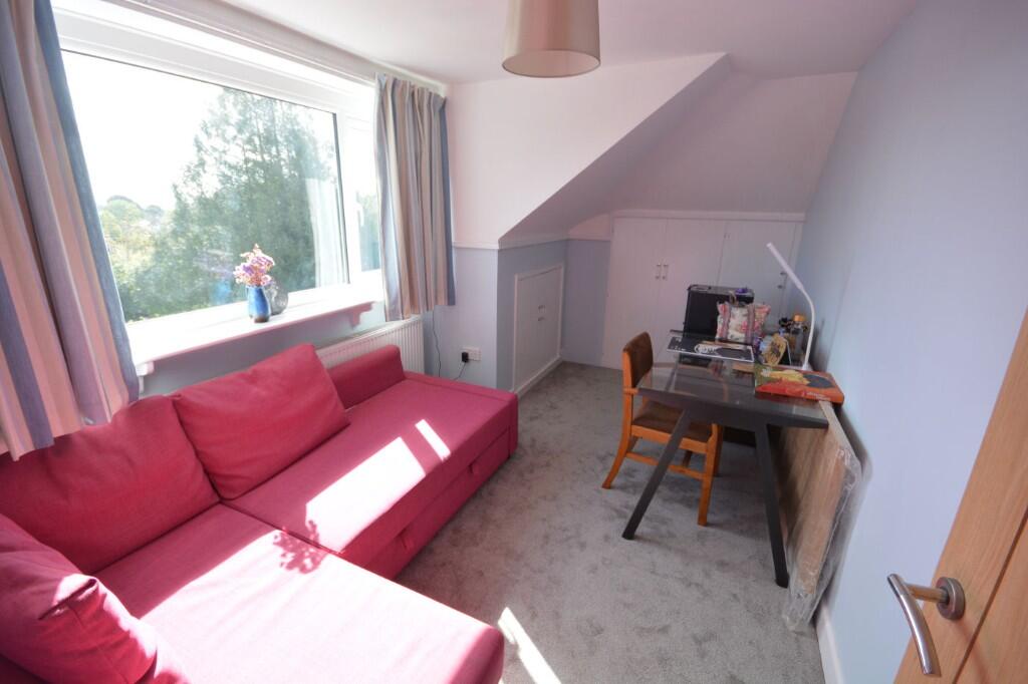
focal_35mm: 15
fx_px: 428
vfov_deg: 77.3
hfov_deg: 100.4
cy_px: 342
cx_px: 514
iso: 400
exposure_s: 1/100
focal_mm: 10
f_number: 8
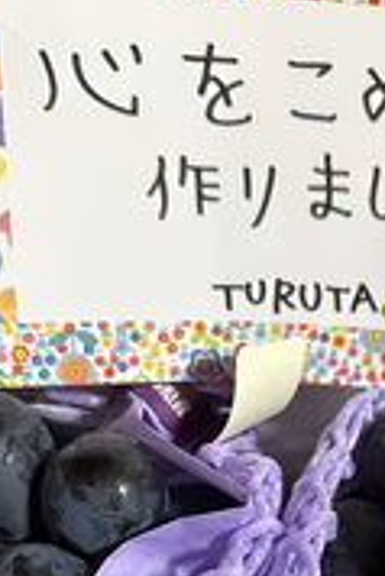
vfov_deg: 32.6
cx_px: 278
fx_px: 897
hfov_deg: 24.0
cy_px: 582
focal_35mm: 56
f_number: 1.78
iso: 800
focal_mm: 6.86
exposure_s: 1/25
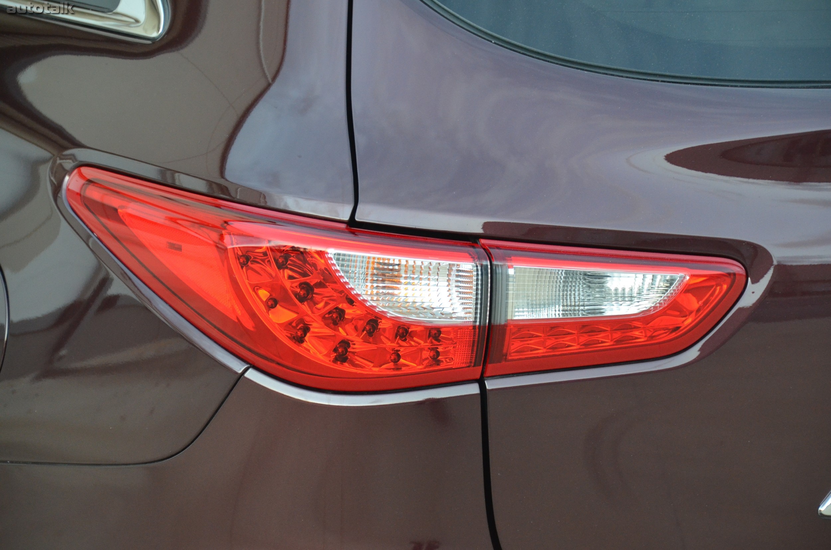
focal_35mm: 158
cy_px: 275
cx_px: 416
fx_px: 3628
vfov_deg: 8.7
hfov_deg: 13.1
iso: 1600
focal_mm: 105
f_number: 5.3
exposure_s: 1/40
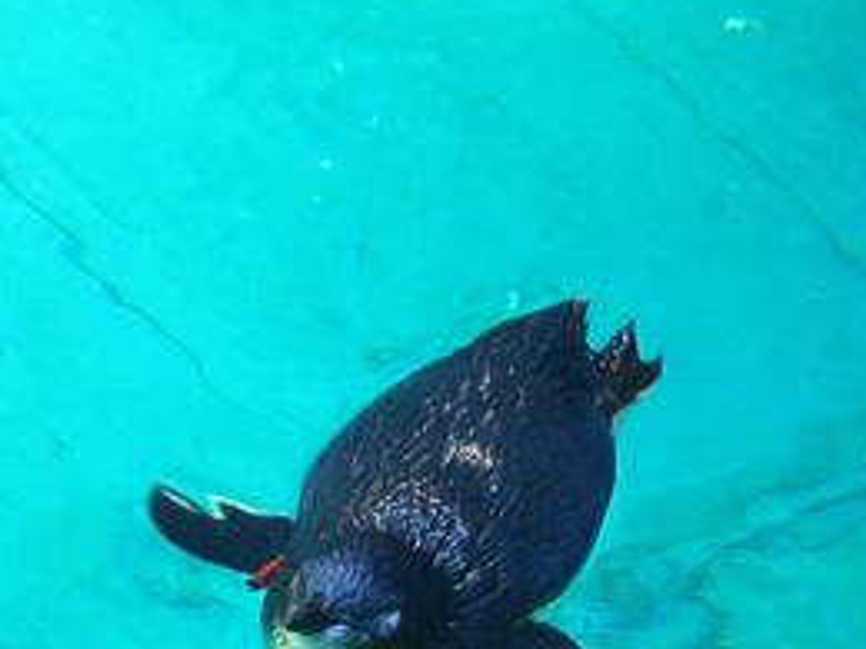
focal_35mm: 286
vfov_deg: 5.2
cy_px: 359
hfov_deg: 6.9
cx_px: 456
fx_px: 7155
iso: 800
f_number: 2.8
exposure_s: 1/50
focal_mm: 35
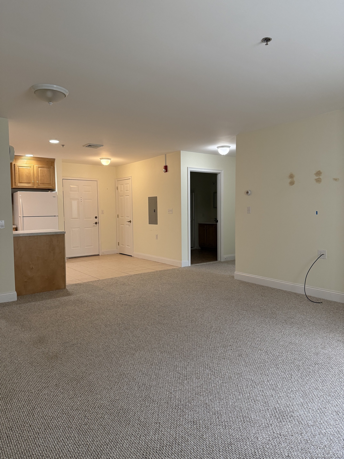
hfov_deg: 56.8
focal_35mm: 24
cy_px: 230
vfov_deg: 71.6
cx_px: 172
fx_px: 318
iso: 250
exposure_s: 1/120
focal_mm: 6.76
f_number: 1.78
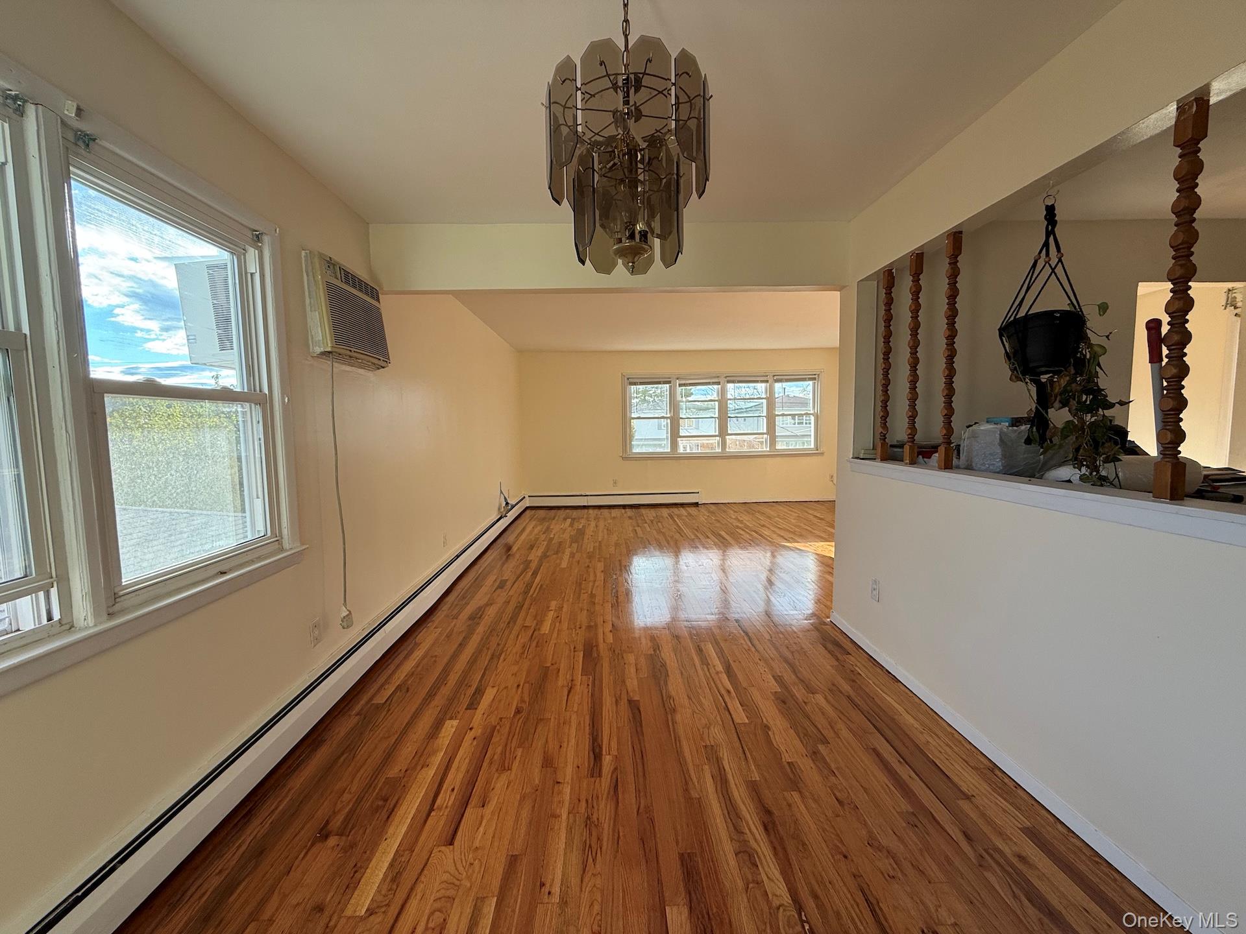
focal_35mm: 14
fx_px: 504
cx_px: 623
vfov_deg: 85.7
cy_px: 467
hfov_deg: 102.1
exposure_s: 1/138
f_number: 2.2
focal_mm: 2.22
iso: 64
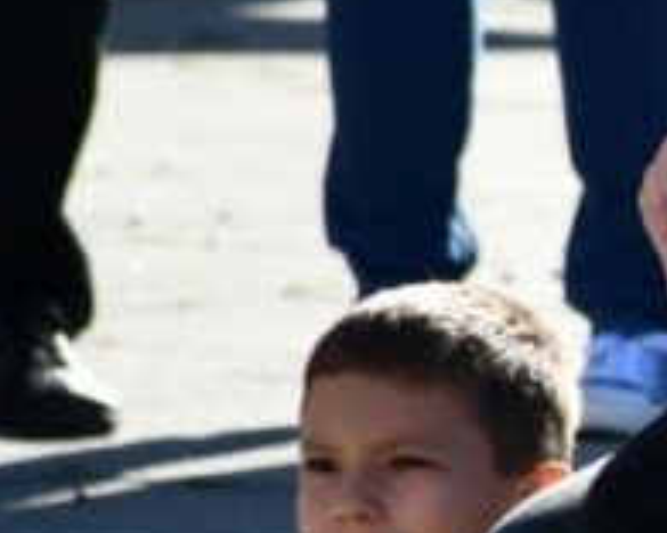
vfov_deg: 1.2
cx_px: 1840
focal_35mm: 1274
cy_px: 403
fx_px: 25150
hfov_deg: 1.5
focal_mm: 140
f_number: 5.6
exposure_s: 1/500
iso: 200
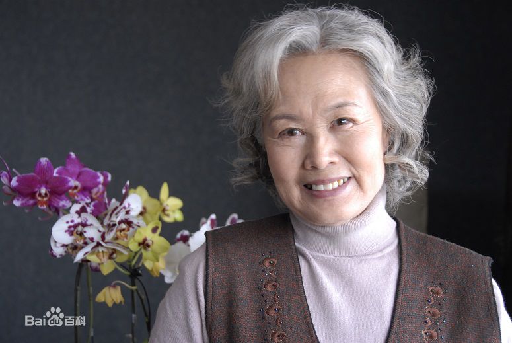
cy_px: 172
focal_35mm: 72
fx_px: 1025
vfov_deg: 19.0
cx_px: 256
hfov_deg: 28.0
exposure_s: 1/40
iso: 400
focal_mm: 48
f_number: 4.5
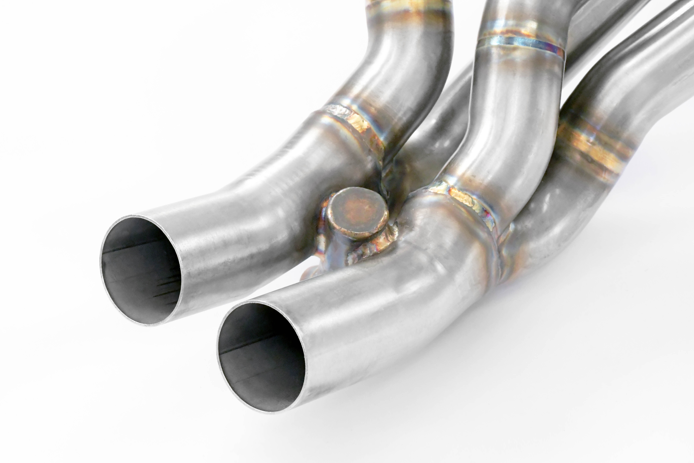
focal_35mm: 113
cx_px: 346
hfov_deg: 18.1
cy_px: 233
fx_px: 2178
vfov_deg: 12.1
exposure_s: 1/160
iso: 5000
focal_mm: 75
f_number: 13
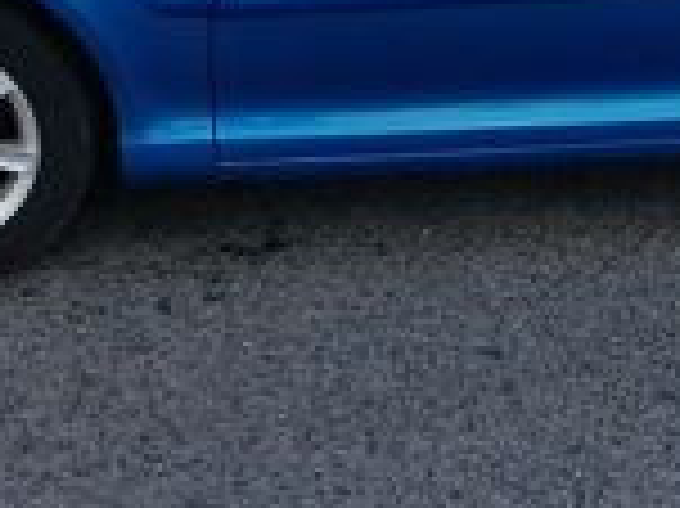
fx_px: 1374
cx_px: 387
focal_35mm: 70
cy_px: -45
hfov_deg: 27.8
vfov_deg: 20.1
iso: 50
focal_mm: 1.78
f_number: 2.4
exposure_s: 1/241
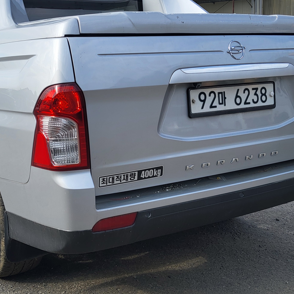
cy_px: 126
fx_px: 461
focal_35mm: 48
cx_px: 114
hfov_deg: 35.2
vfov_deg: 35.3
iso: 12
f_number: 1.8
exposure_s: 1/471
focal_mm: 3.98
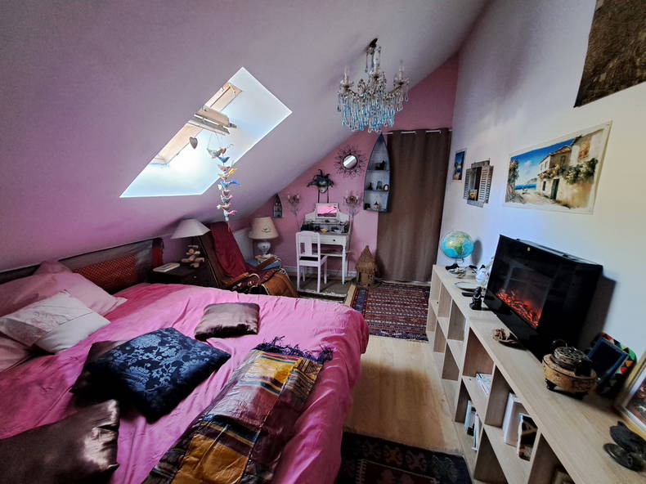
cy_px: 242
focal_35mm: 13
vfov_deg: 89.9
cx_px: 323
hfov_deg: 106.2
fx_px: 243
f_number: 2.2
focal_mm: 1.74
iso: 400
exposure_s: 1/25
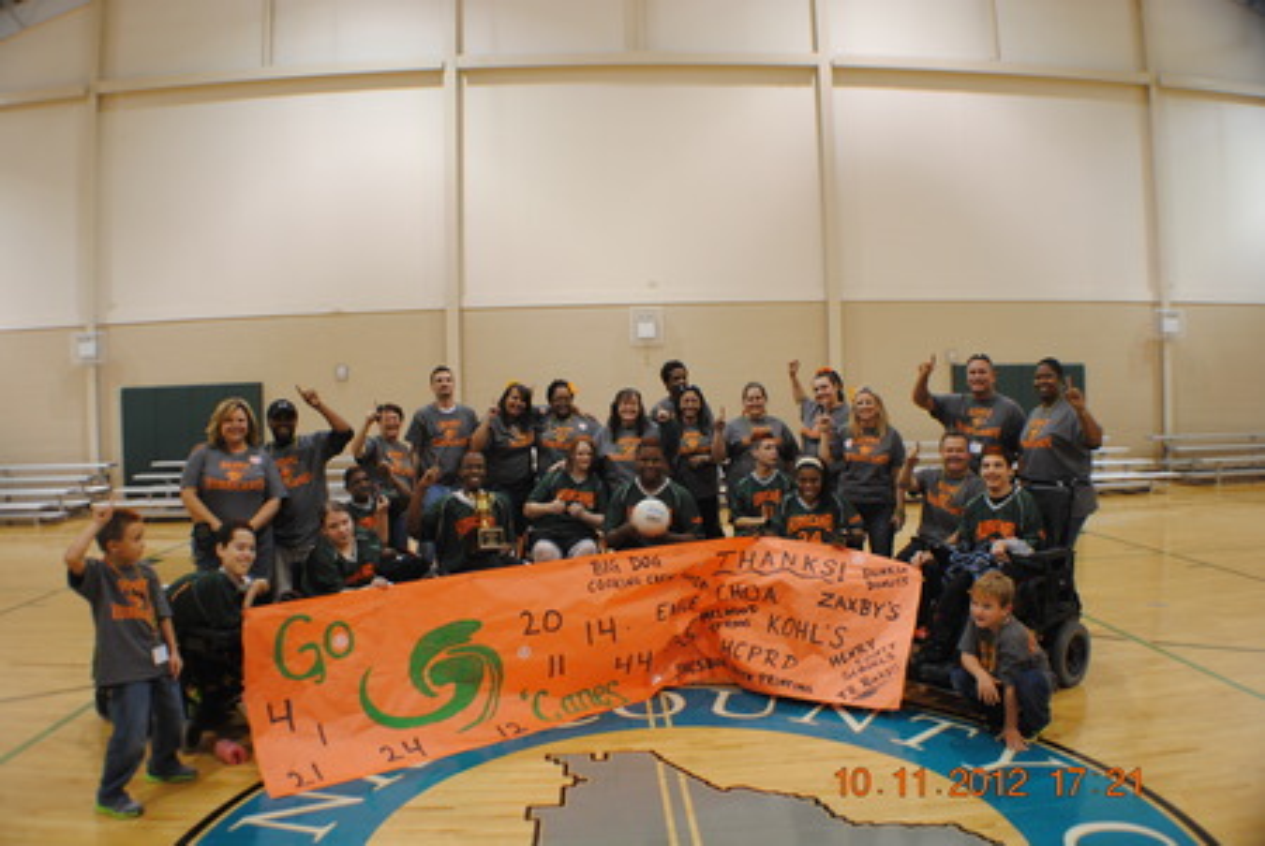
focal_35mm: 33
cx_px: 632
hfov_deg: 57.2
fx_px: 1161
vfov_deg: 40.1
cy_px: 423
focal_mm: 22
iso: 200
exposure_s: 1/40
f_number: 3.8
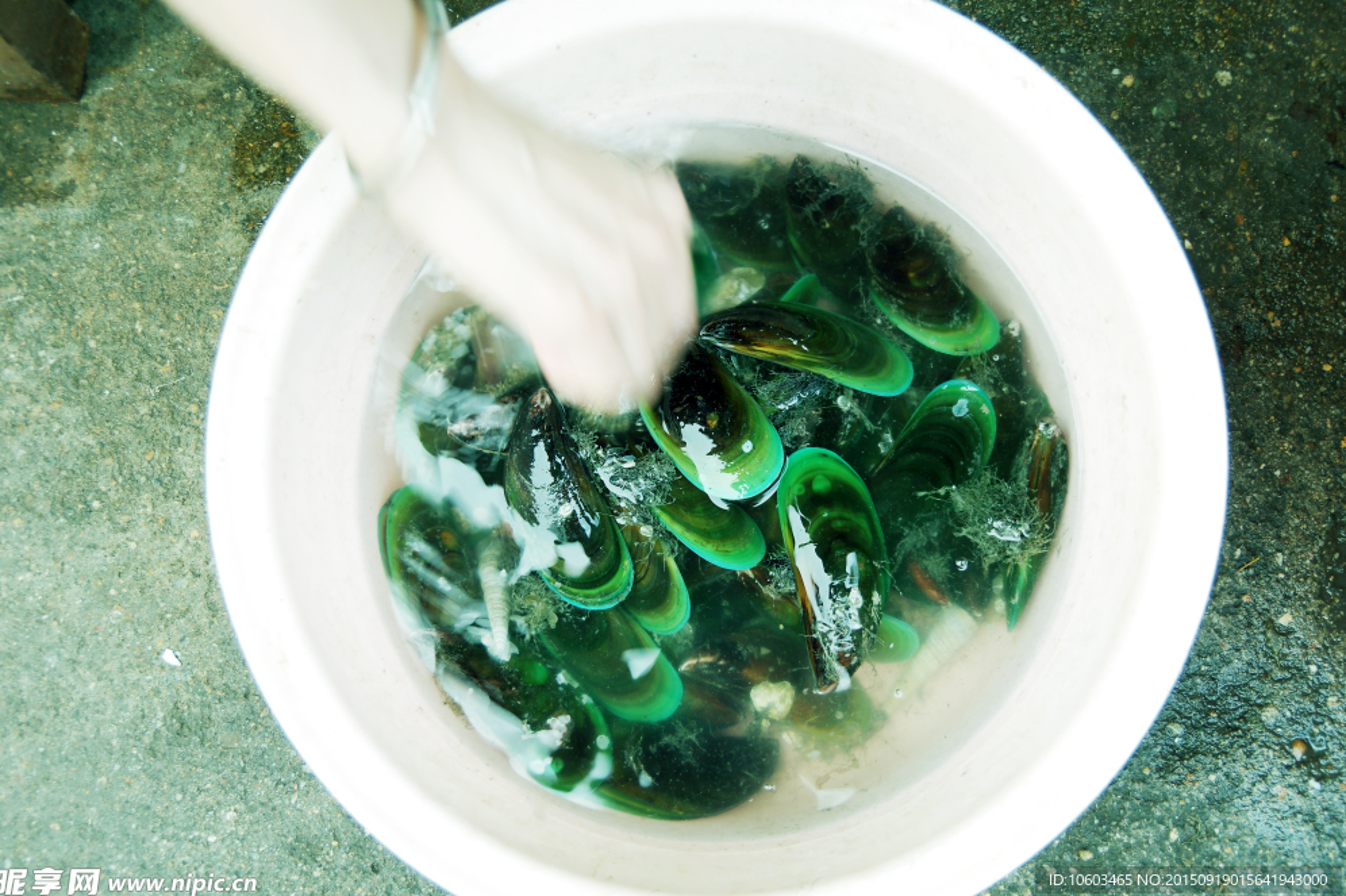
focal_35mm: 37
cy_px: 447
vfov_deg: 35.9
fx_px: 1383
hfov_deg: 51.9
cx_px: 664
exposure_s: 1/30
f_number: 4
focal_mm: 24
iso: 200
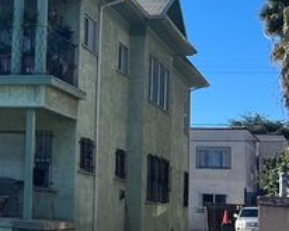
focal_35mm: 73
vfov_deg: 21.0
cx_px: -91
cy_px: 139
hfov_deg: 23.0
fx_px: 625
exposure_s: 1/2632
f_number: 1.5
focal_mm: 5.7
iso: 50
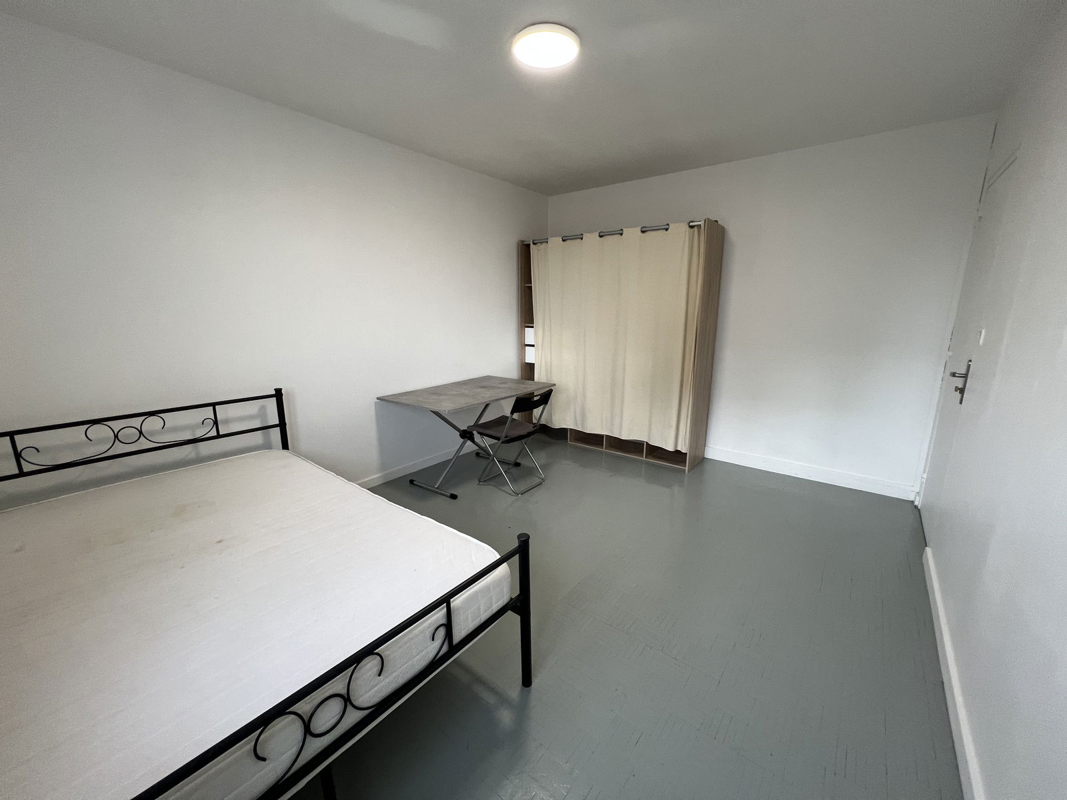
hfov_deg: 106.2
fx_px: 401
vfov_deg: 89.9
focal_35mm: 13
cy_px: 400
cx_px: 534
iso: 160
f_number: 1.8
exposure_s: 1/100
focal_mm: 1.57
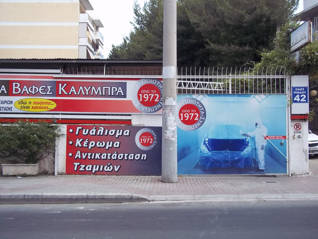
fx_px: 331
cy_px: 120
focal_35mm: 36
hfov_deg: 51.4
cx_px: 159
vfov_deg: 39.7
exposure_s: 1/80
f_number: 8
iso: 80
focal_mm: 6.5
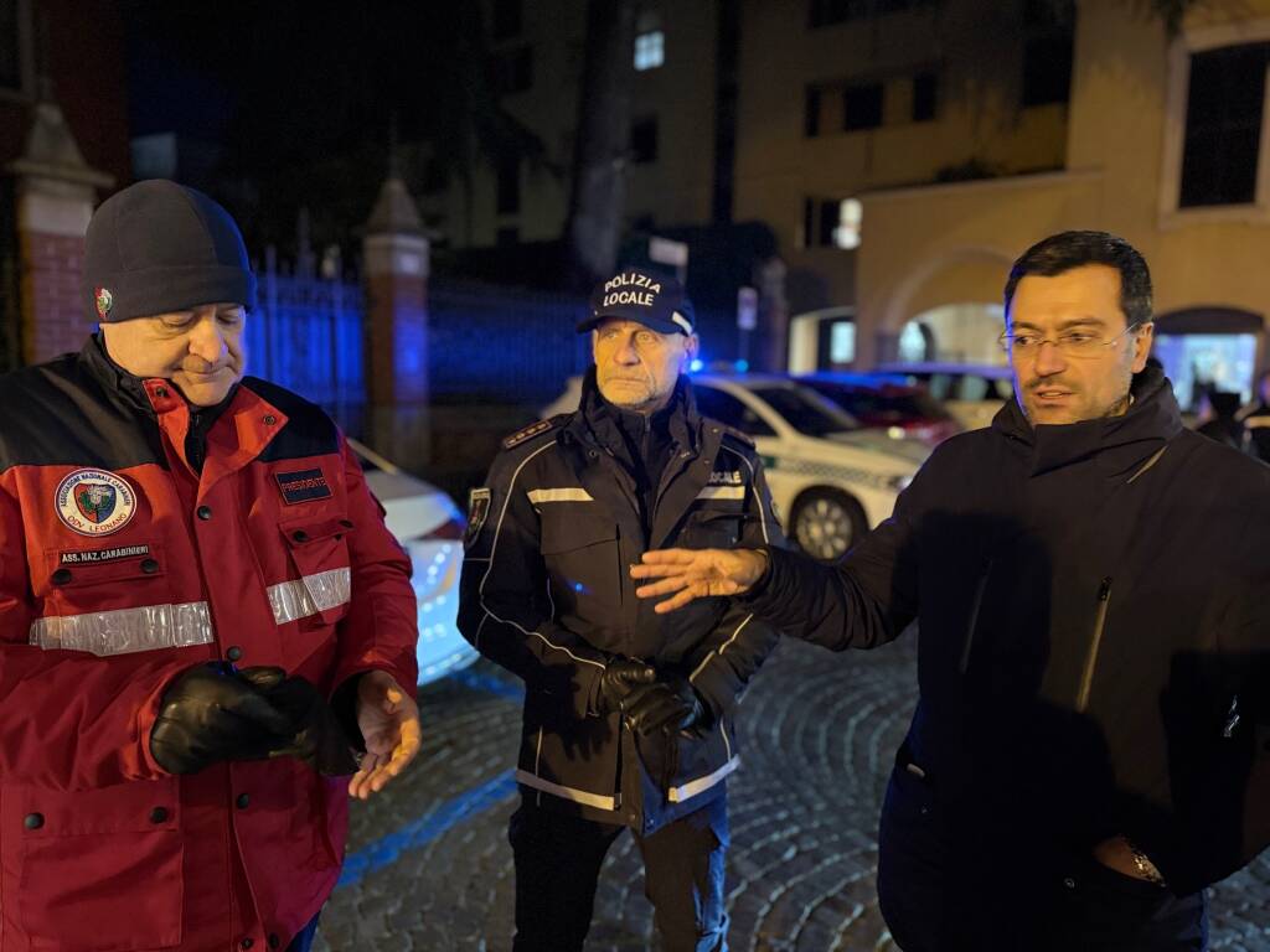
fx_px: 881
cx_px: 635
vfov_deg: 56.8
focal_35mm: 24
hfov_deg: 71.6
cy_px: 476
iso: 800
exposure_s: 1/25
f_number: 1.78
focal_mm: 6.76
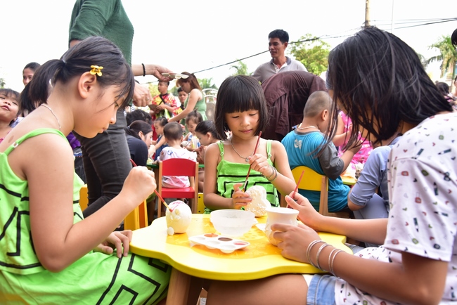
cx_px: 228
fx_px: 394
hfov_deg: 60.3
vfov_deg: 42.4
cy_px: 152
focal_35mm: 31
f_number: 5.6
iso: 400
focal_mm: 31
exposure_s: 1/200
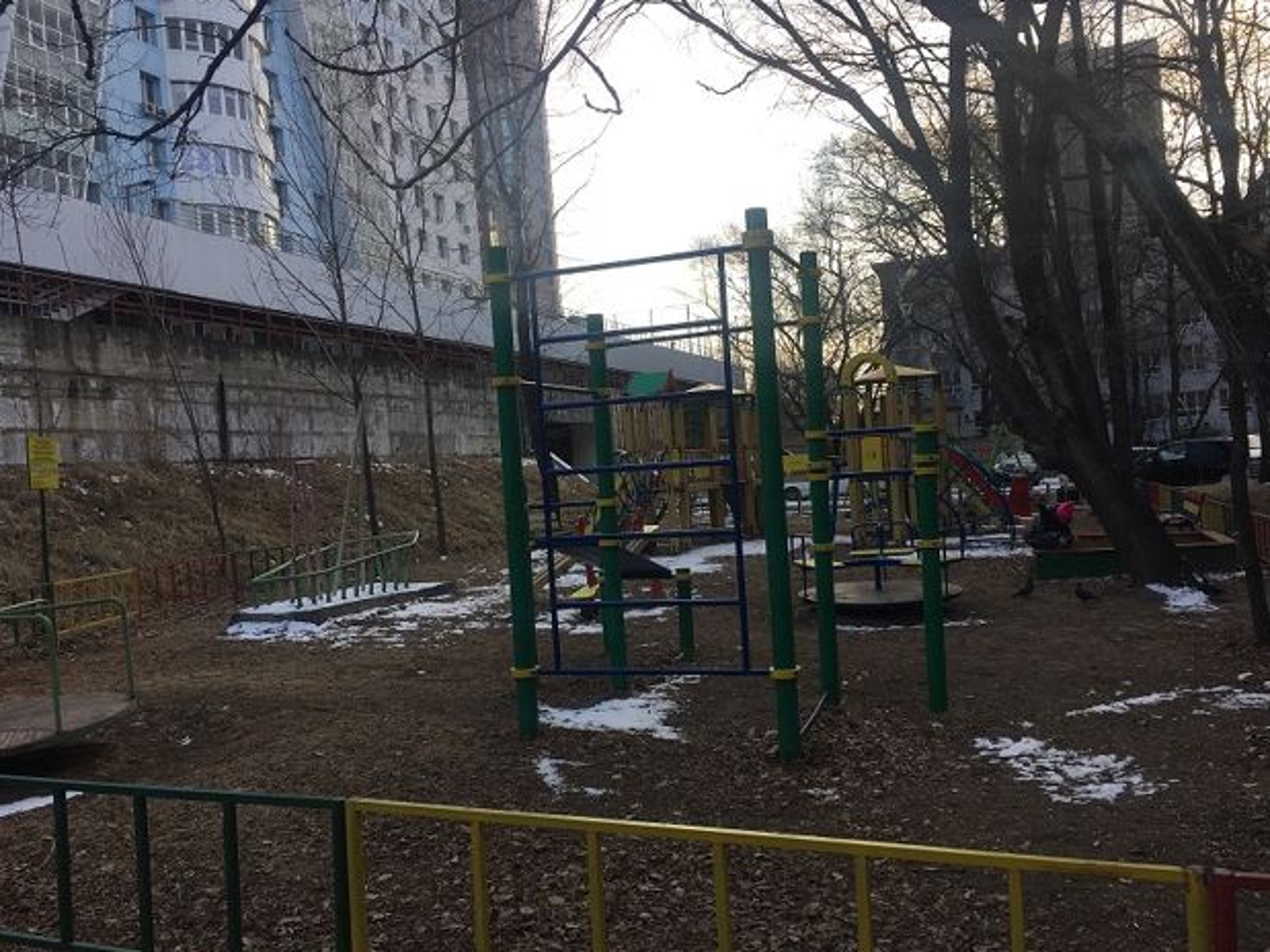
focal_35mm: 30
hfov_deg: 60.0
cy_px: 480
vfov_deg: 46.8
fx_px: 1100
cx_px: 634
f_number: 2.2
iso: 32
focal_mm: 4.15
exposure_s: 1/527
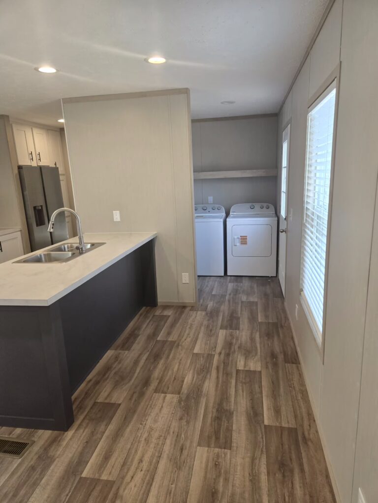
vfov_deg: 73.9
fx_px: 335
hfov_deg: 58.9
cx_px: 189
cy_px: 252
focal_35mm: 23
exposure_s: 1/120
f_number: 1.8
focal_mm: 5.4
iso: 64
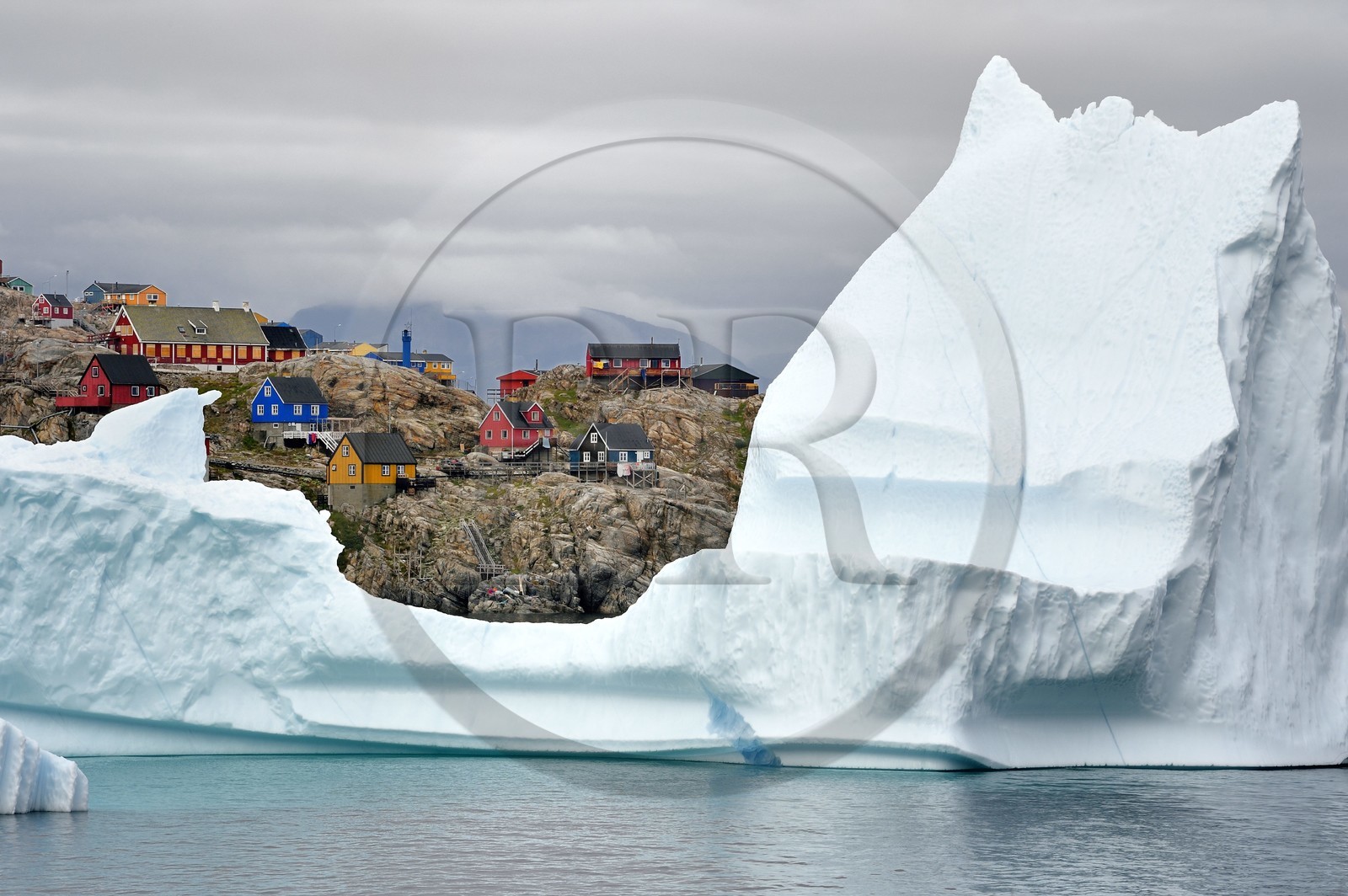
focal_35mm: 200
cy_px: 448
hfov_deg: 10.3
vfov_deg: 6.9
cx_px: 674
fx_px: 7483
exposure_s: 1/250
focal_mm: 200
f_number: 13
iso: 400
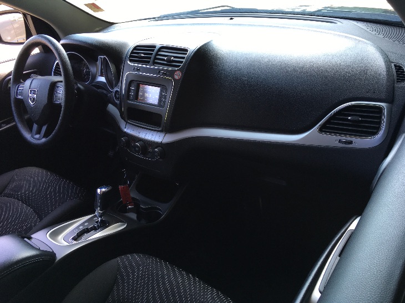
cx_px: 202
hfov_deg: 61.7
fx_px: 339
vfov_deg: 48.2
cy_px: 152
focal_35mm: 29
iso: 25
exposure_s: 1/60
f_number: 2.2
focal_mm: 4.15
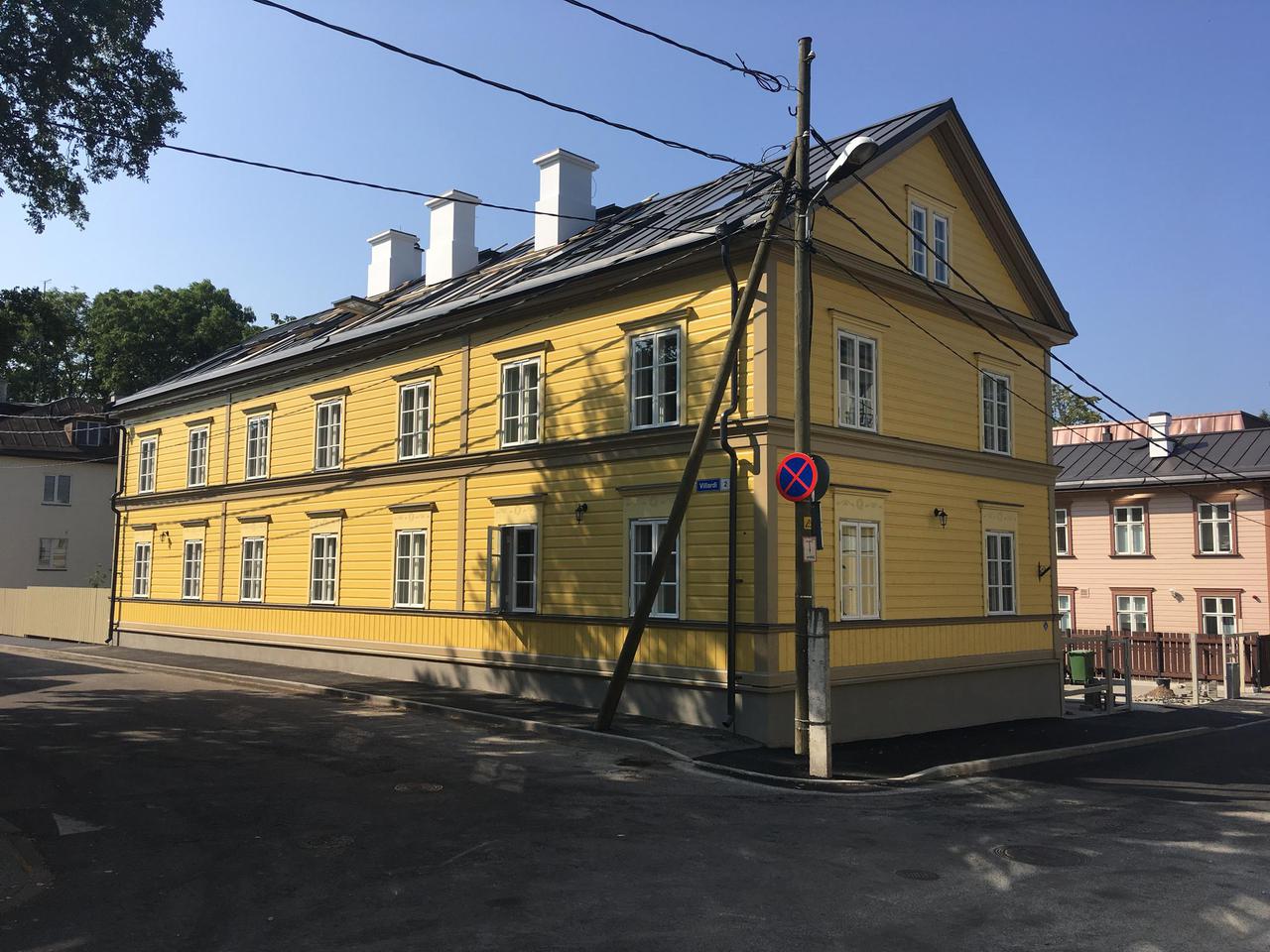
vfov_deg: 48.2
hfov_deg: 61.7
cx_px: 635
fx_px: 1064
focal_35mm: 29
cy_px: 476
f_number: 2.2
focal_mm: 4.15
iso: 25
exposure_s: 1/1479
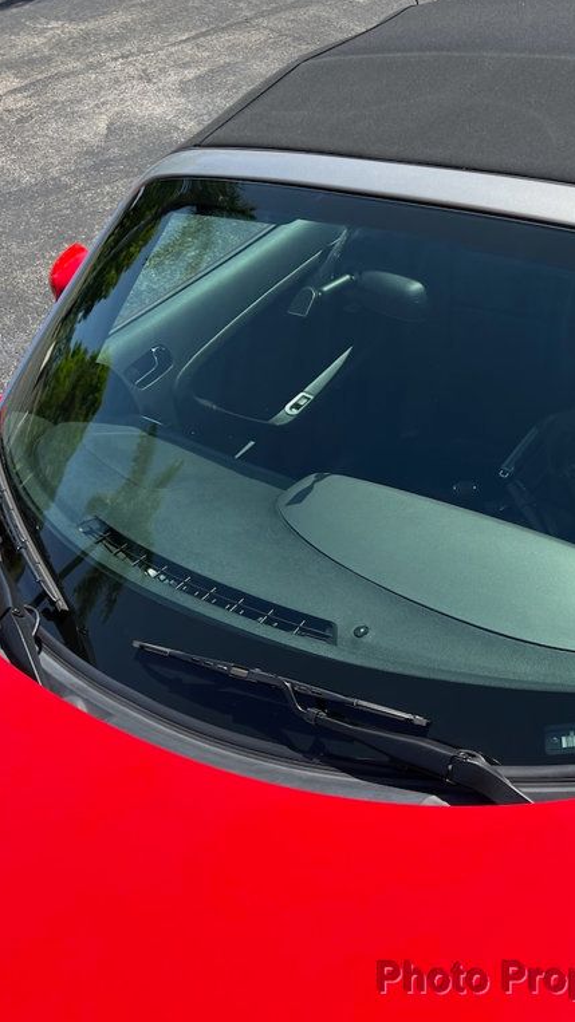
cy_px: 509
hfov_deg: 29.8
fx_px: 1030
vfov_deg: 52.8
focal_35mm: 38
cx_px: 525
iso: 50
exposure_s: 1/1808
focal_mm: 5.7
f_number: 1.5
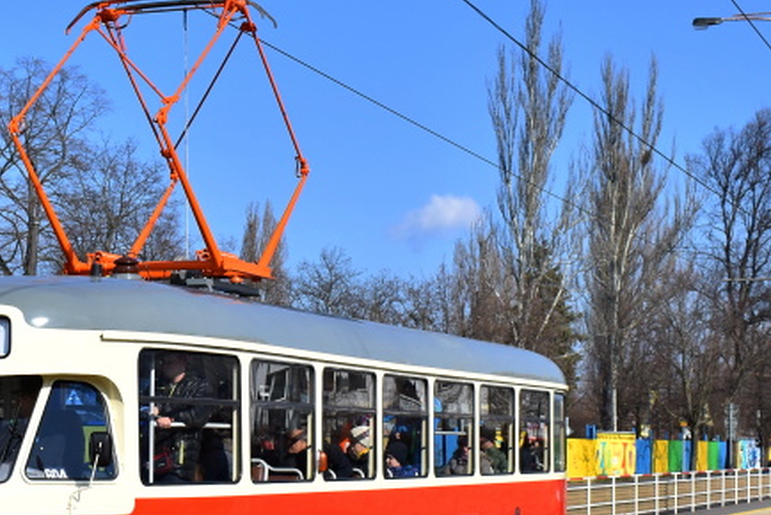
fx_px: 1972
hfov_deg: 21.9
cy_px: 386
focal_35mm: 92
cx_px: 160
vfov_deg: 14.8
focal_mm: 26
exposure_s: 1/1250
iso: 320
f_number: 7.1
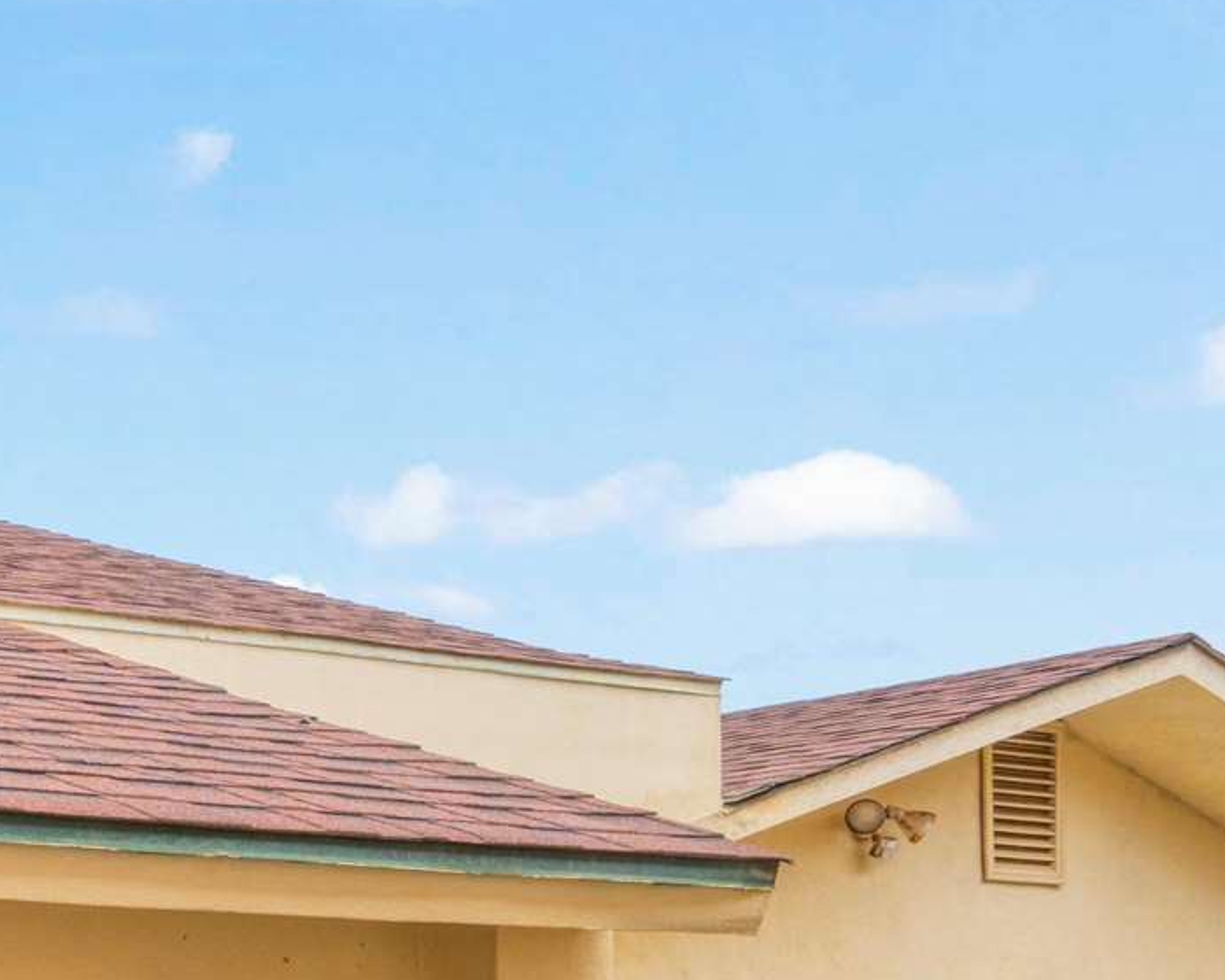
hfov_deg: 23.1
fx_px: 2393
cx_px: -627
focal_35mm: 66
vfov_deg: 20.3
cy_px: 1406
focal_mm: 16
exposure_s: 1/50
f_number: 14
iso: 160
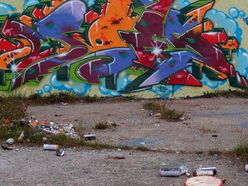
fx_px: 430
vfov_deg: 24.4
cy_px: 85
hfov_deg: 32.1
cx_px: 106
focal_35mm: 60
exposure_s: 1/500
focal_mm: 10.83
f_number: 3.2
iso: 100
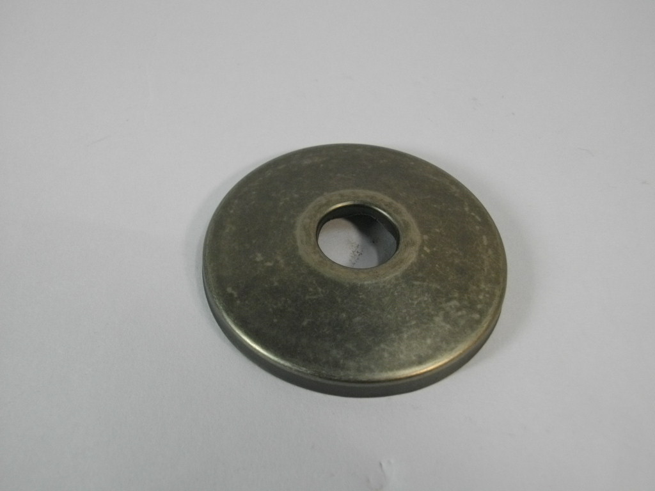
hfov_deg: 47.9
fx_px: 738
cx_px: 328
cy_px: 246
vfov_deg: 36.8
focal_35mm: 39
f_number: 3.2
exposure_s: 1/60
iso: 200
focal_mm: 7.1
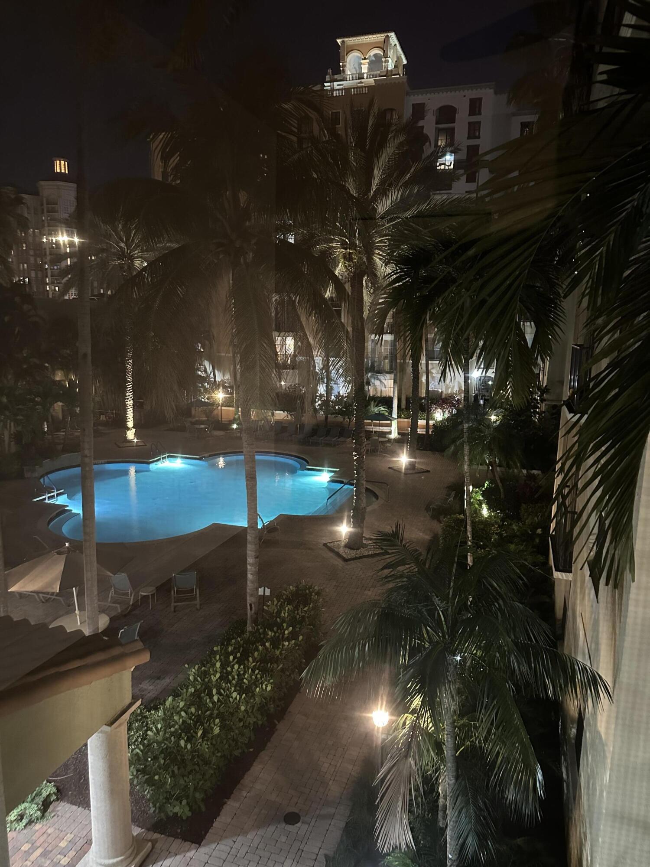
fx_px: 601
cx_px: 325
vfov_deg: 71.6
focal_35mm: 24
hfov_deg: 56.8
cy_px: 434
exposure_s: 1/24
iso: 1600
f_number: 1.78
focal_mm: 6.86
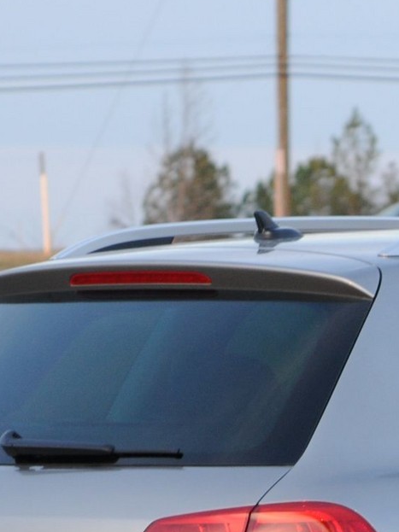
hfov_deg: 2.6
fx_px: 8717
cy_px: 589
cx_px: 719
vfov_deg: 3.5
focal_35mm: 567
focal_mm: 98
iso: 400
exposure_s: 1/60
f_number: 8
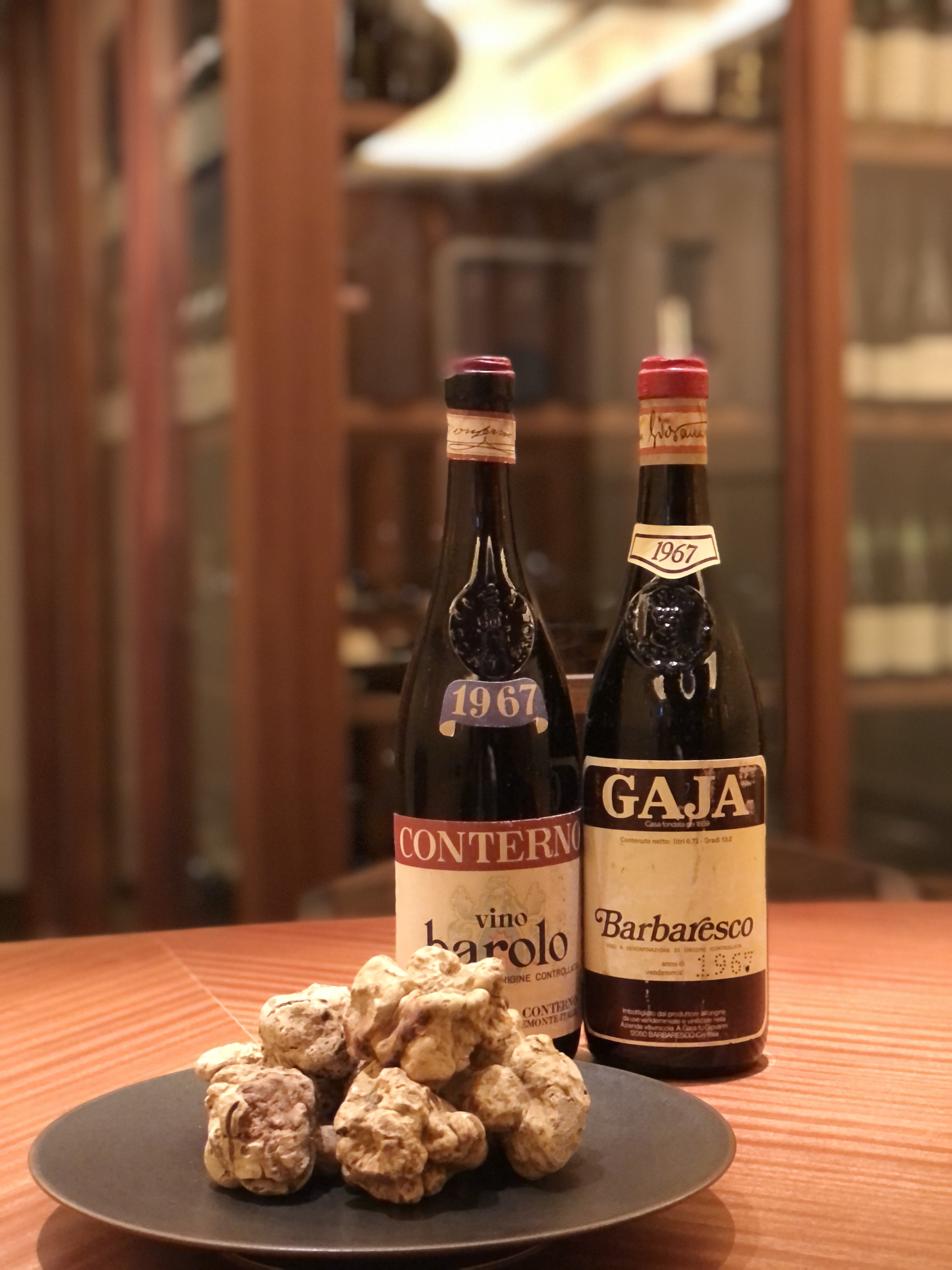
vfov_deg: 33.8
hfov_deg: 25.7
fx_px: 2090
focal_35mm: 57
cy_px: 635
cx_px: 476
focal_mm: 6.6
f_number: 2.8
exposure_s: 1/33
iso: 1000
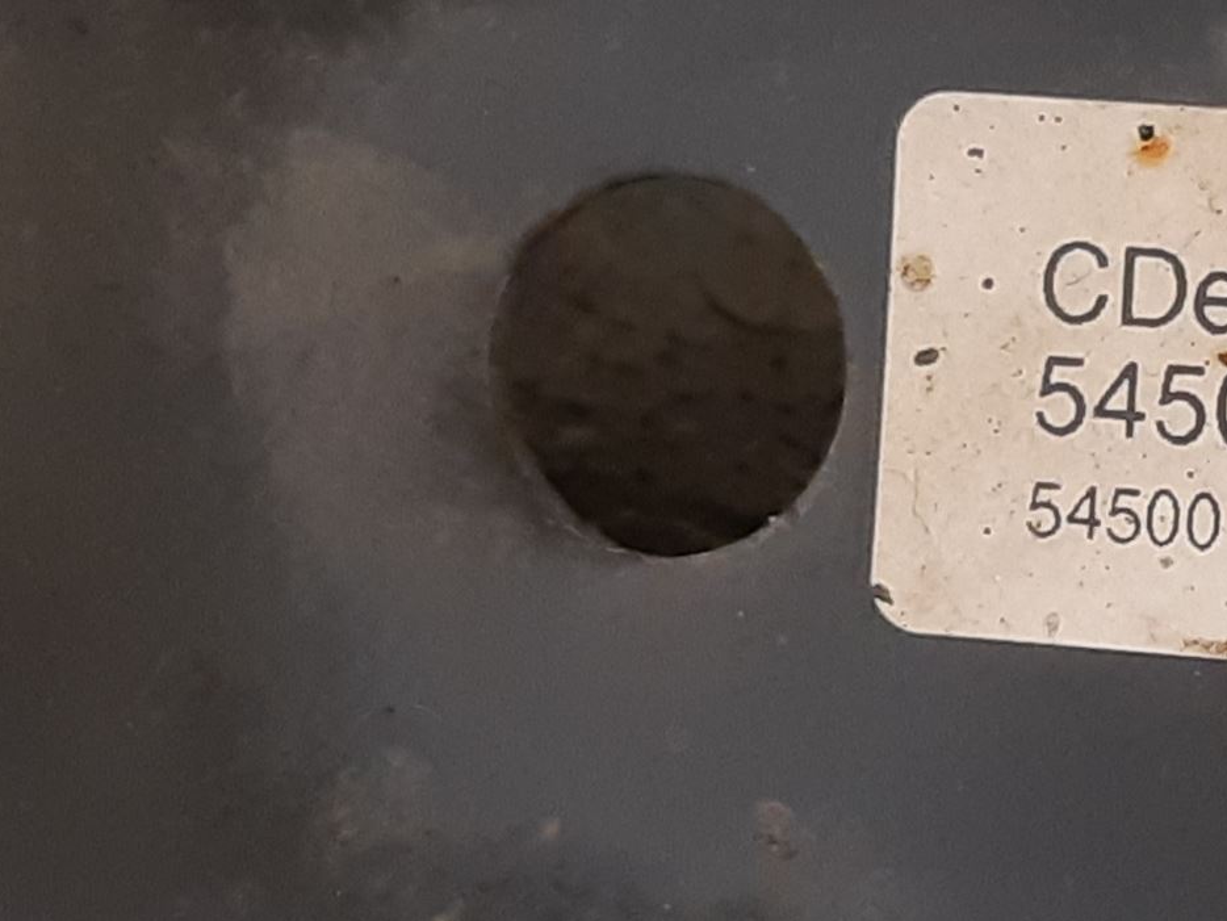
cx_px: 1294
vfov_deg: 25.6
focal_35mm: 57
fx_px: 2021
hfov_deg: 30.7
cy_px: 357
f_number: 1.7
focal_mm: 3.93
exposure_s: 1/50
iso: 160
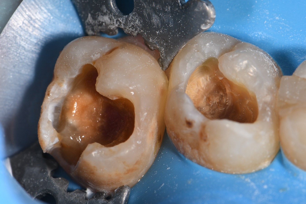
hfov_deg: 13.1
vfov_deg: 8.7
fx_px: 1334
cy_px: 102
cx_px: 153
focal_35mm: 157
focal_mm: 105
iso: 200
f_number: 32
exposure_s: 1/160
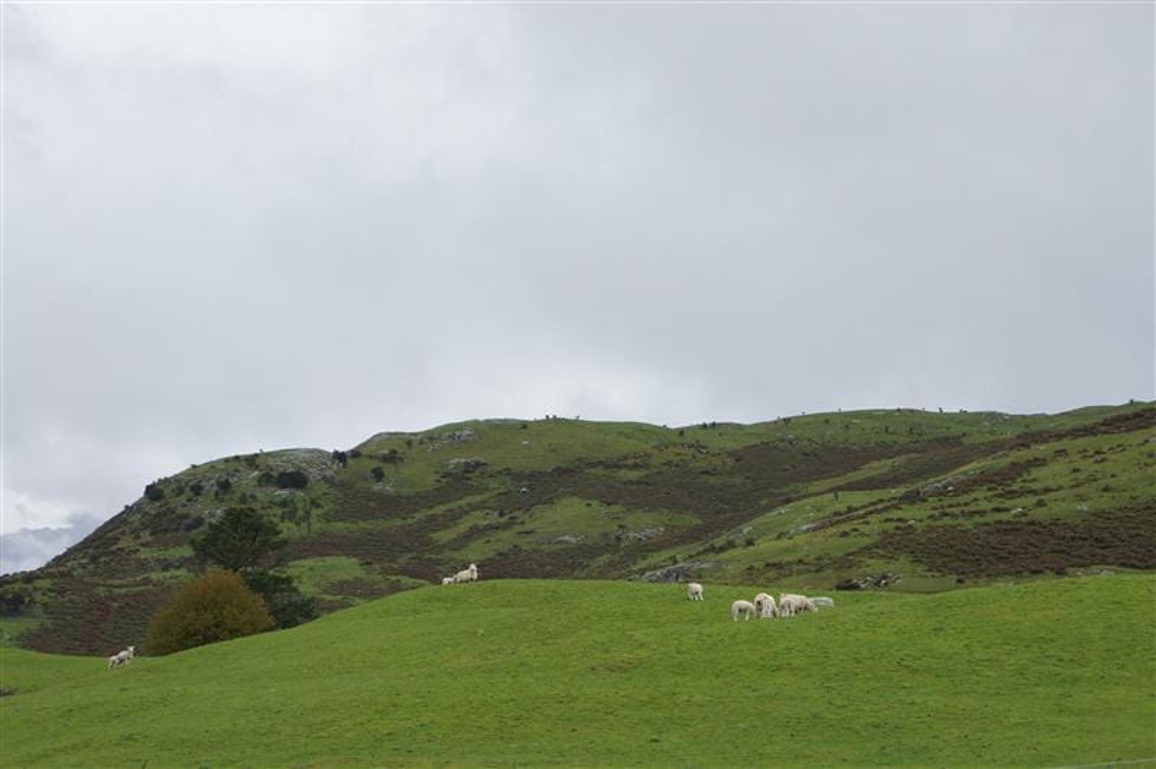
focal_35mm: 82
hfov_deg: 24.8
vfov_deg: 16.6
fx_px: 2631
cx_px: 578
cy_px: 384
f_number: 6.3
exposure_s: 1/125
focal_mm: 55
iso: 200
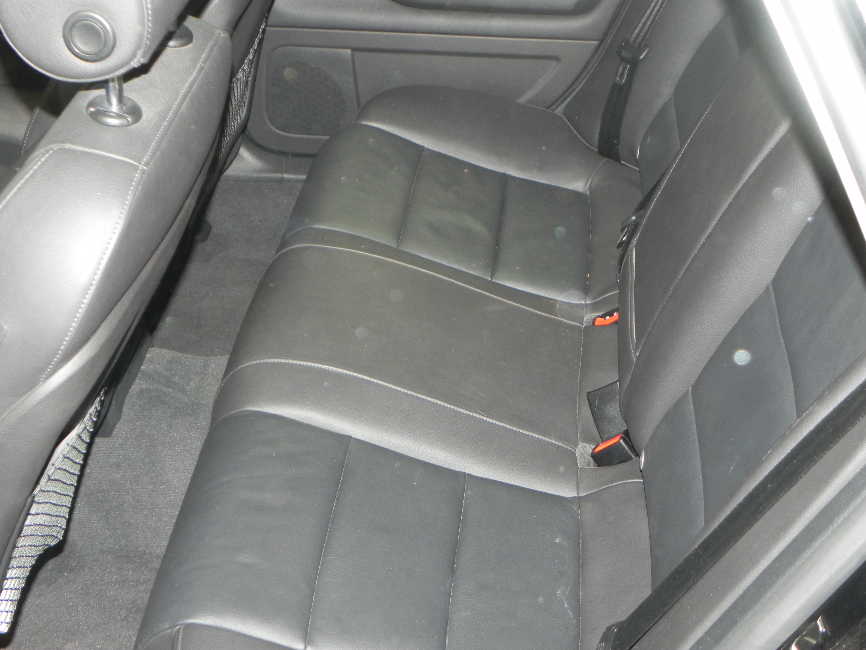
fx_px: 1301
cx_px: 433
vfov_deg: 28.0
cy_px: 325
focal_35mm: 52
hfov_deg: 36.8
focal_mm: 9.2
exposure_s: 1/30
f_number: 3.5
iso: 358
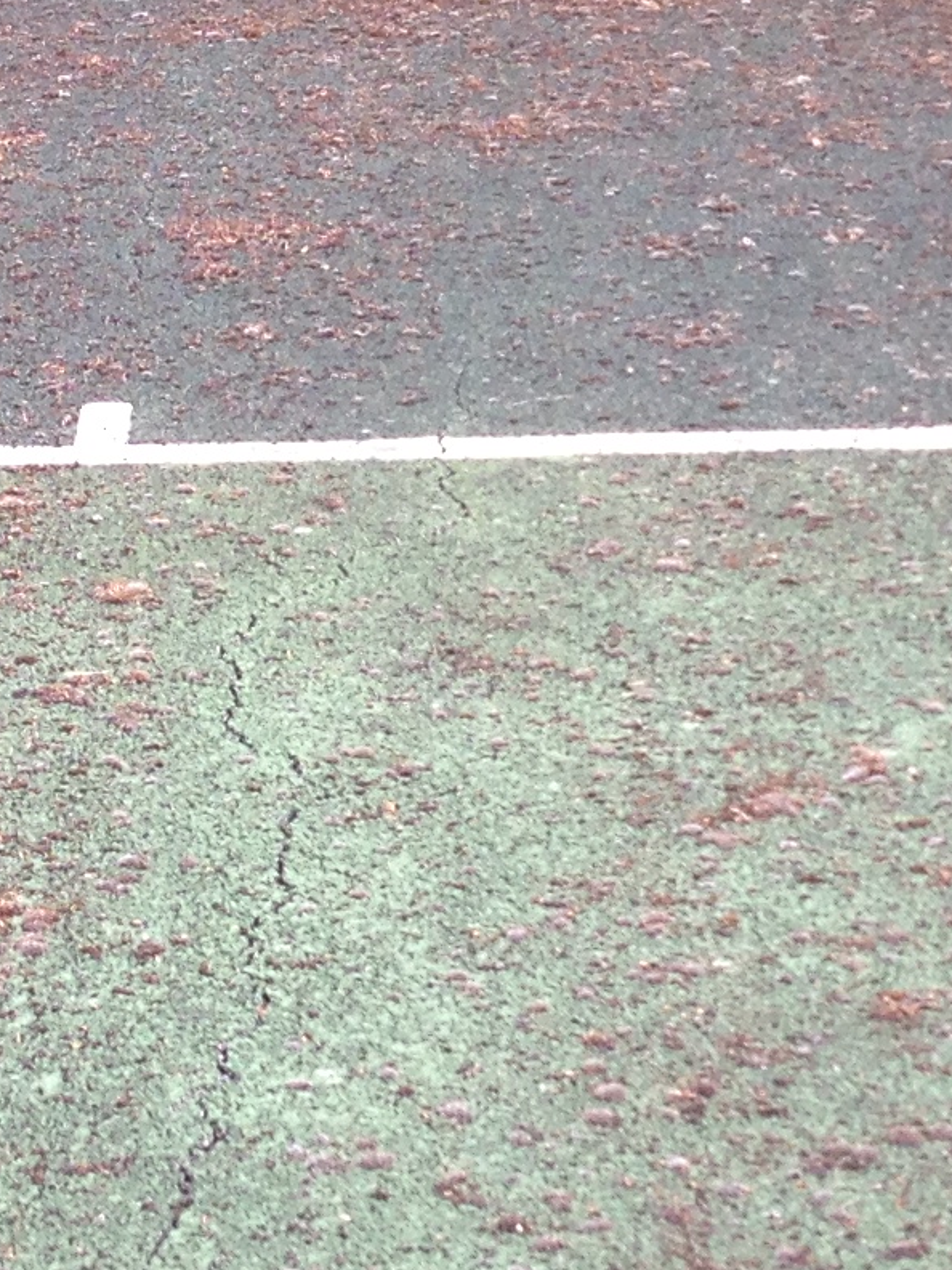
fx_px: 4987
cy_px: 443
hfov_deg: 10.9
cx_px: 454
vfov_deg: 14.5
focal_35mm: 136
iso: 50
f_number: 2.4
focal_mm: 4.13
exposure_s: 1/246
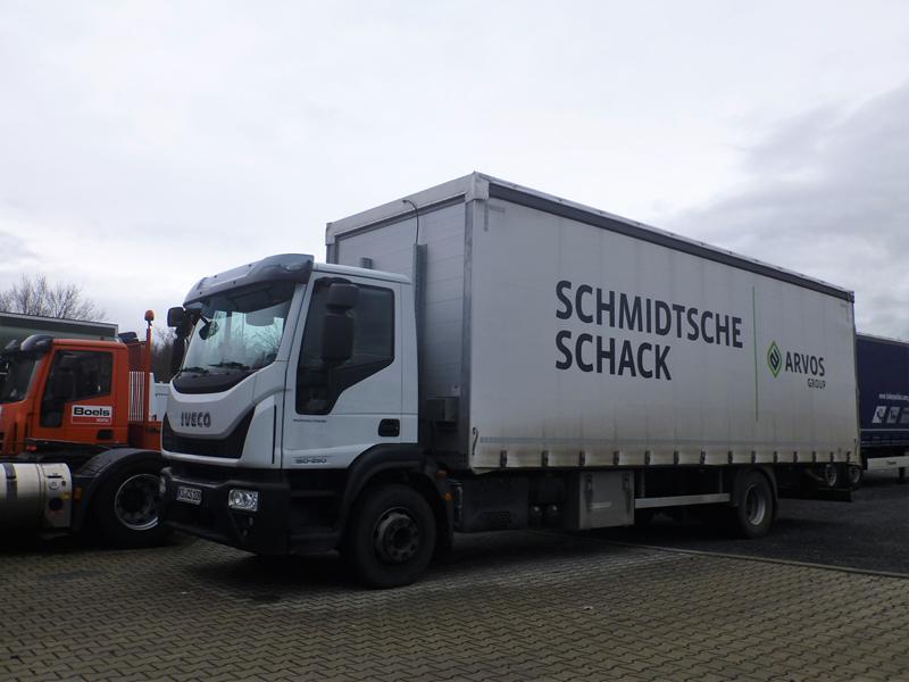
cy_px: 341
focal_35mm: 30
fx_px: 788
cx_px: 454
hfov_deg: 60.0
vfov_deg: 46.8
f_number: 3.6
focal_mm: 5.4
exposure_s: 1/60
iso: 100
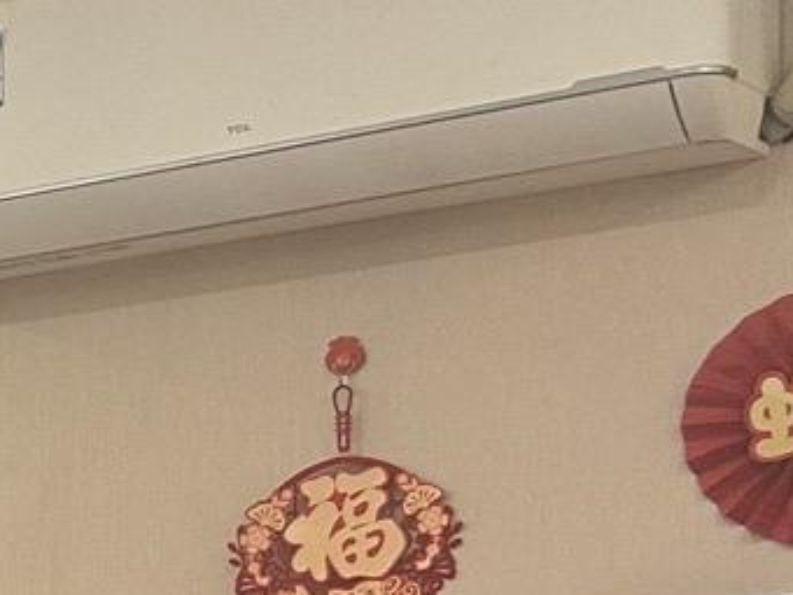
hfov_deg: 10.6
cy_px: 1022
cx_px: -1271
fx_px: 3505
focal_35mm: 153
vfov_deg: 9.3
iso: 100
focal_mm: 5.7
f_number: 1.5
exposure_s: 1/50
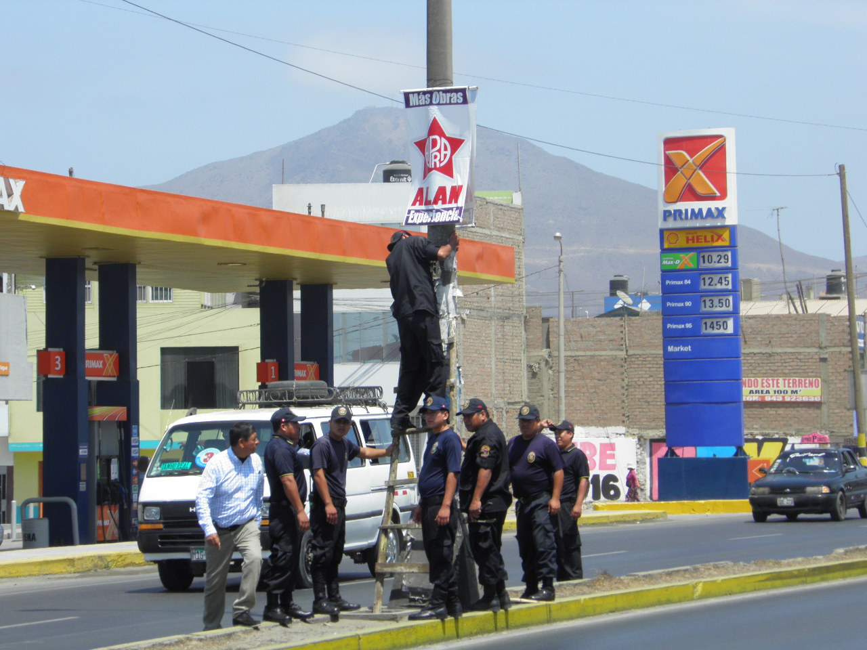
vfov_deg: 11.8
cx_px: 434
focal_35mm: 126
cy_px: 325
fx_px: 3156
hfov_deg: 15.6
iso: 50
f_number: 5.7
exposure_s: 1/250
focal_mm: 22.6
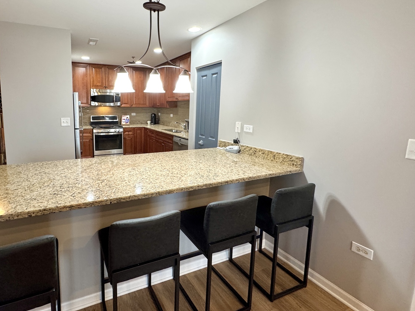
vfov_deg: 71.3
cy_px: 135
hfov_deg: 85.7
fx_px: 216
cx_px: 151
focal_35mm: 18
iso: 250
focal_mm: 2.22
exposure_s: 1/60
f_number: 2.2
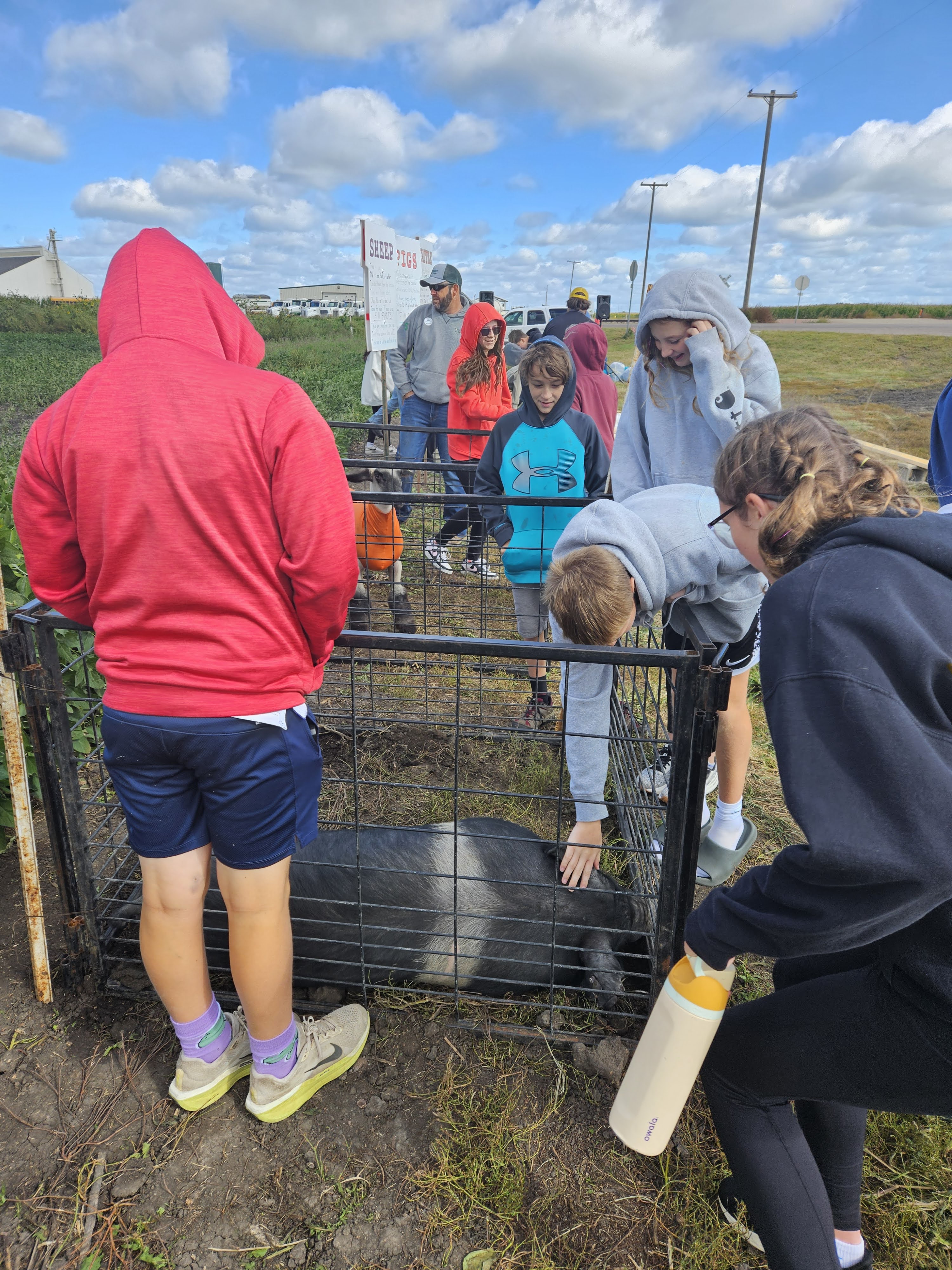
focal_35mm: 23
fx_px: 843
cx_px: 476
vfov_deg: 73.9
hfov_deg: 58.9
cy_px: 635
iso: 25
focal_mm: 5.4
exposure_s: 1/631
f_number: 1.8
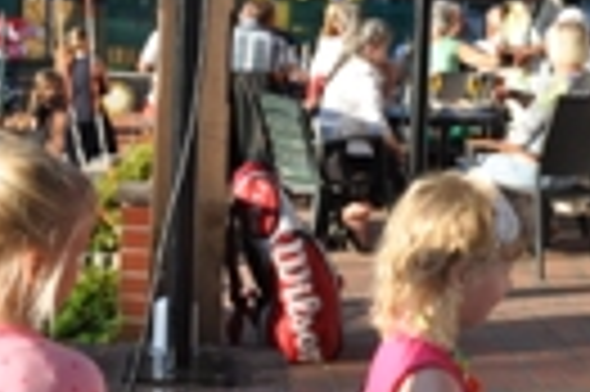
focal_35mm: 92
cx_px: 198
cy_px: 284
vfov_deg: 14.8
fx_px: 1506
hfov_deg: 22.1
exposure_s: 1/1000
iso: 450
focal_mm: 18
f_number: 4
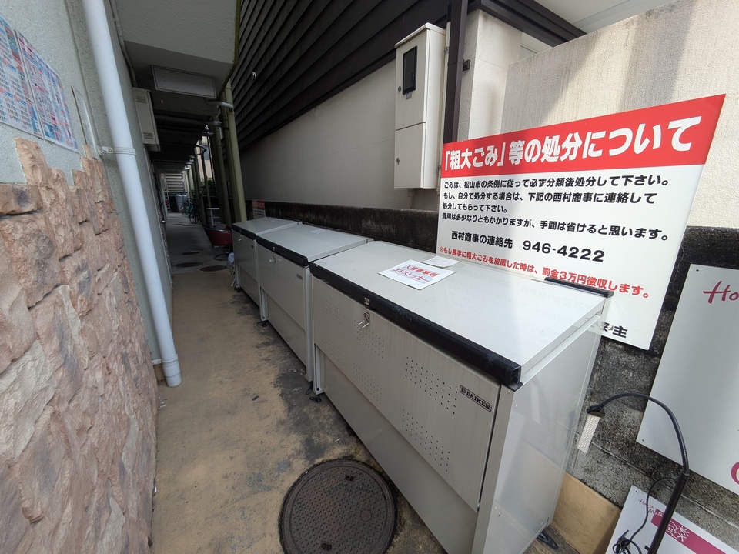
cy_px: 277
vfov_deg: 85.7
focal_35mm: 14
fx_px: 299
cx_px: 370
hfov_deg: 102.1
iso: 43
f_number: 2.2
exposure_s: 1/219
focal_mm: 1.83
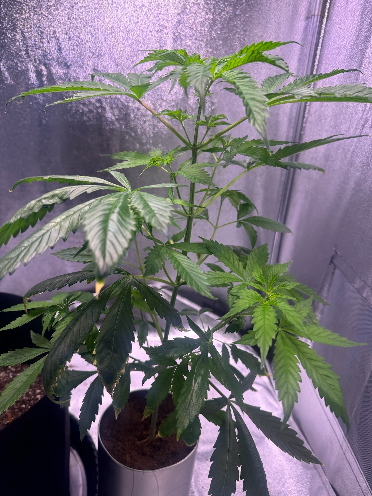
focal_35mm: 24
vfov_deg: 71.6
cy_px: 248
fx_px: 344
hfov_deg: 56.8
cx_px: 186
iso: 100
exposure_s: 1/120
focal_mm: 6.76
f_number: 1.78
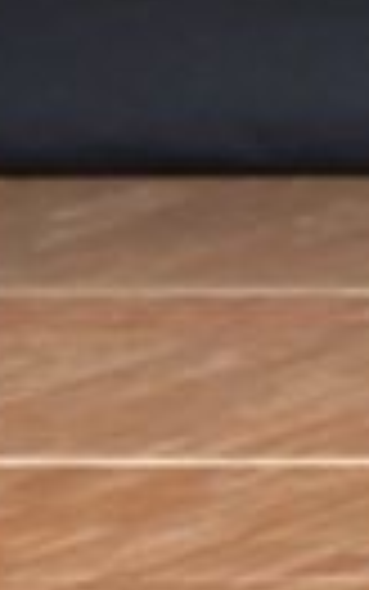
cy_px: -315
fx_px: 27613
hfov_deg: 0.8
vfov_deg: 1.2
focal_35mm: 1718
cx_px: 1028
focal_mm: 190
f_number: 5.6
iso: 6400
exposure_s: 1/400
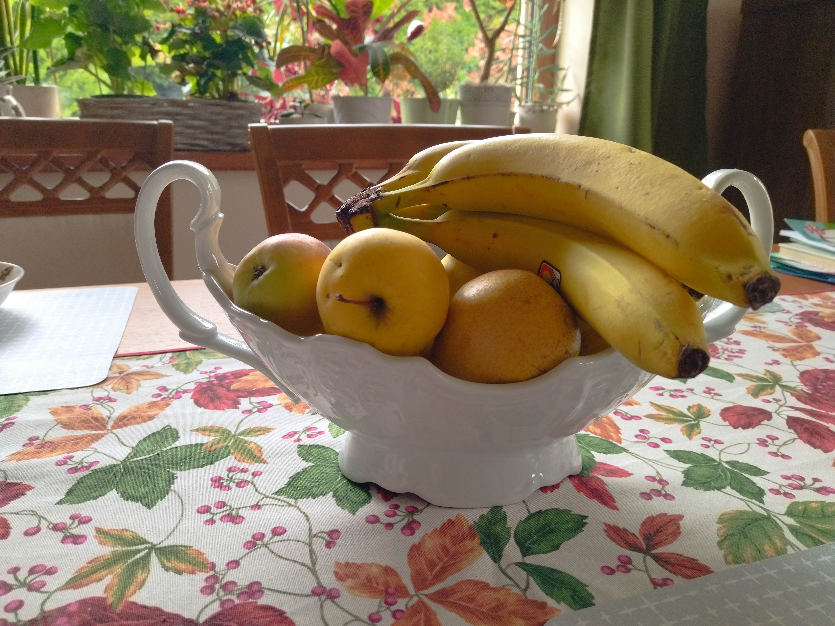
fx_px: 651
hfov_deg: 65.3
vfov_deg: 51.4
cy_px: 313
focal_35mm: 27
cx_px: 418
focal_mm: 4.74
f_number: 1.79
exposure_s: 1/100
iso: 192
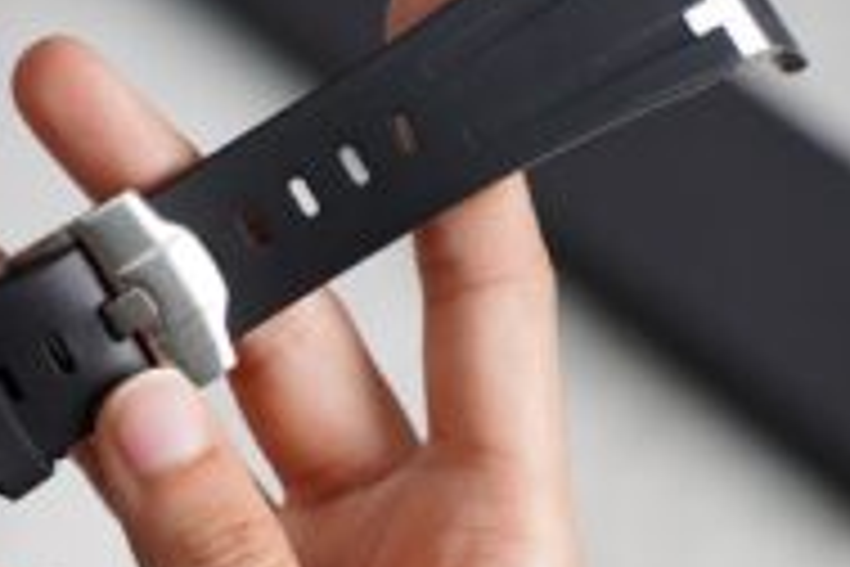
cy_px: 326
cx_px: 67
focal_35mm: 159
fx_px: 3754
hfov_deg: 12.8
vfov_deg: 8.6
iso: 800
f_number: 4
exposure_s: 1/80
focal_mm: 75
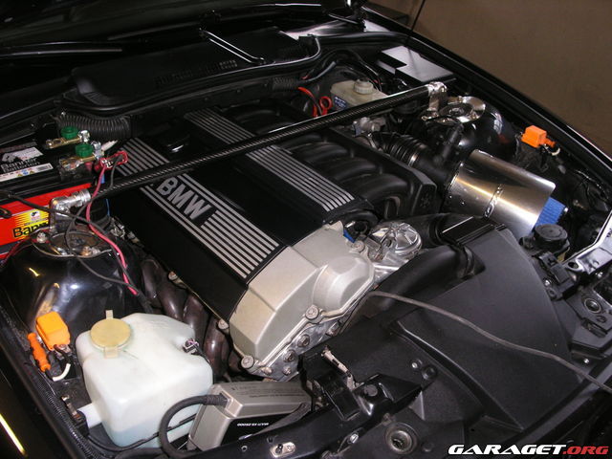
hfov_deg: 49.0
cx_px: 306
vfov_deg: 37.7
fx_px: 672
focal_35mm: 38
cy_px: 230
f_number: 2.8
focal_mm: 7.8
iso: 200
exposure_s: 1/45
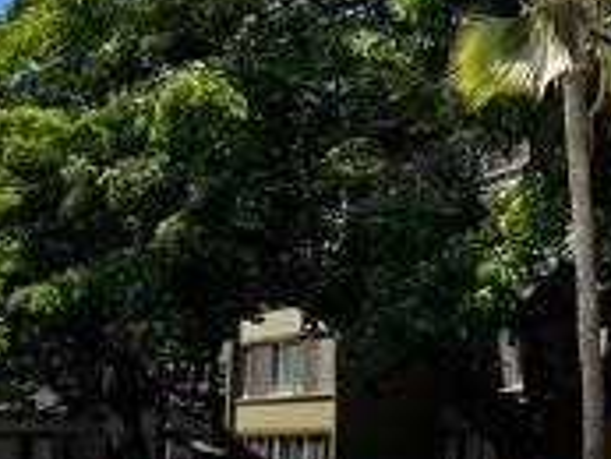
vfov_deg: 14.8
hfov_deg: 18.6
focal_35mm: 96
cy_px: 568
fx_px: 1696
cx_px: -244
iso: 32
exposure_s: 1/4525
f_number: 1.6
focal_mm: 5.1
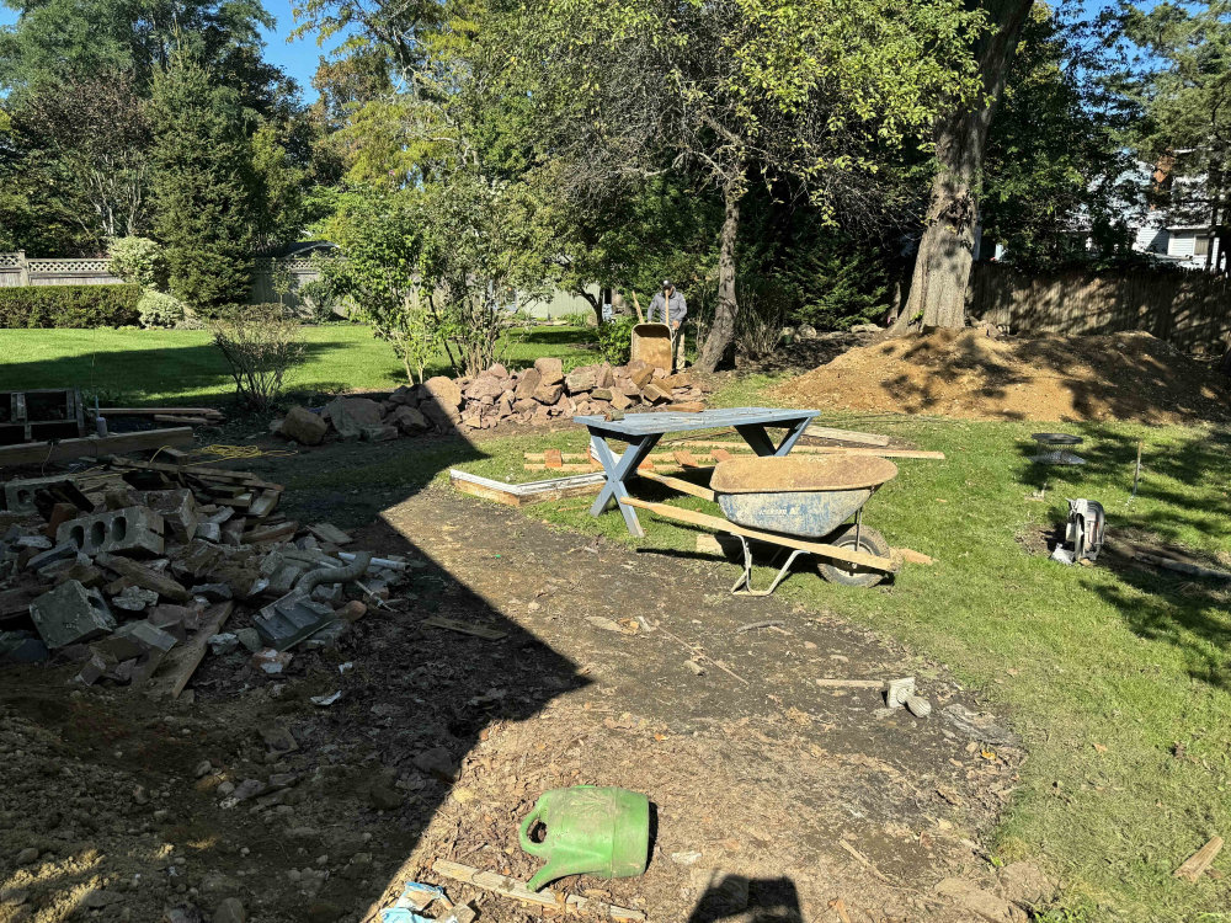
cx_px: 616
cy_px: 462
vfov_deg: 56.8
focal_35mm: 24
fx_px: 853
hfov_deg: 71.6
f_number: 1.78
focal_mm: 6.86
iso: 80
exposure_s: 1/2604
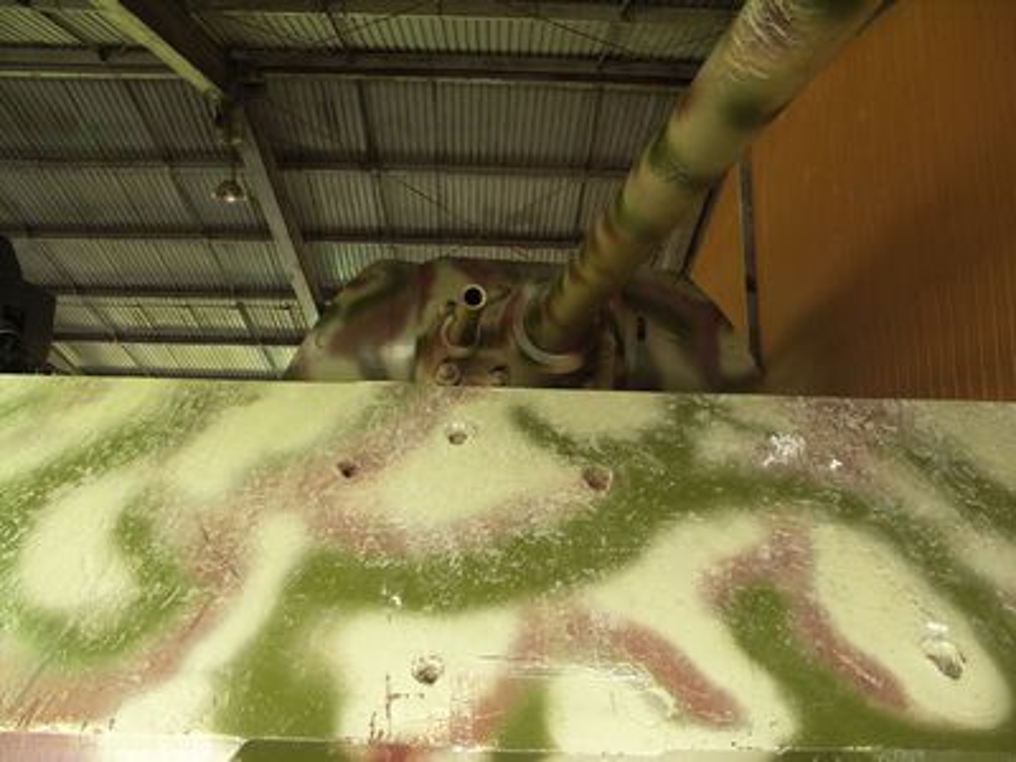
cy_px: 381
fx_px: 910
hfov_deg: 58.4
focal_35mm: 31
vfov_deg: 45.4
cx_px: 508
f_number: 2.8
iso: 160
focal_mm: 8.1
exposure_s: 1/10
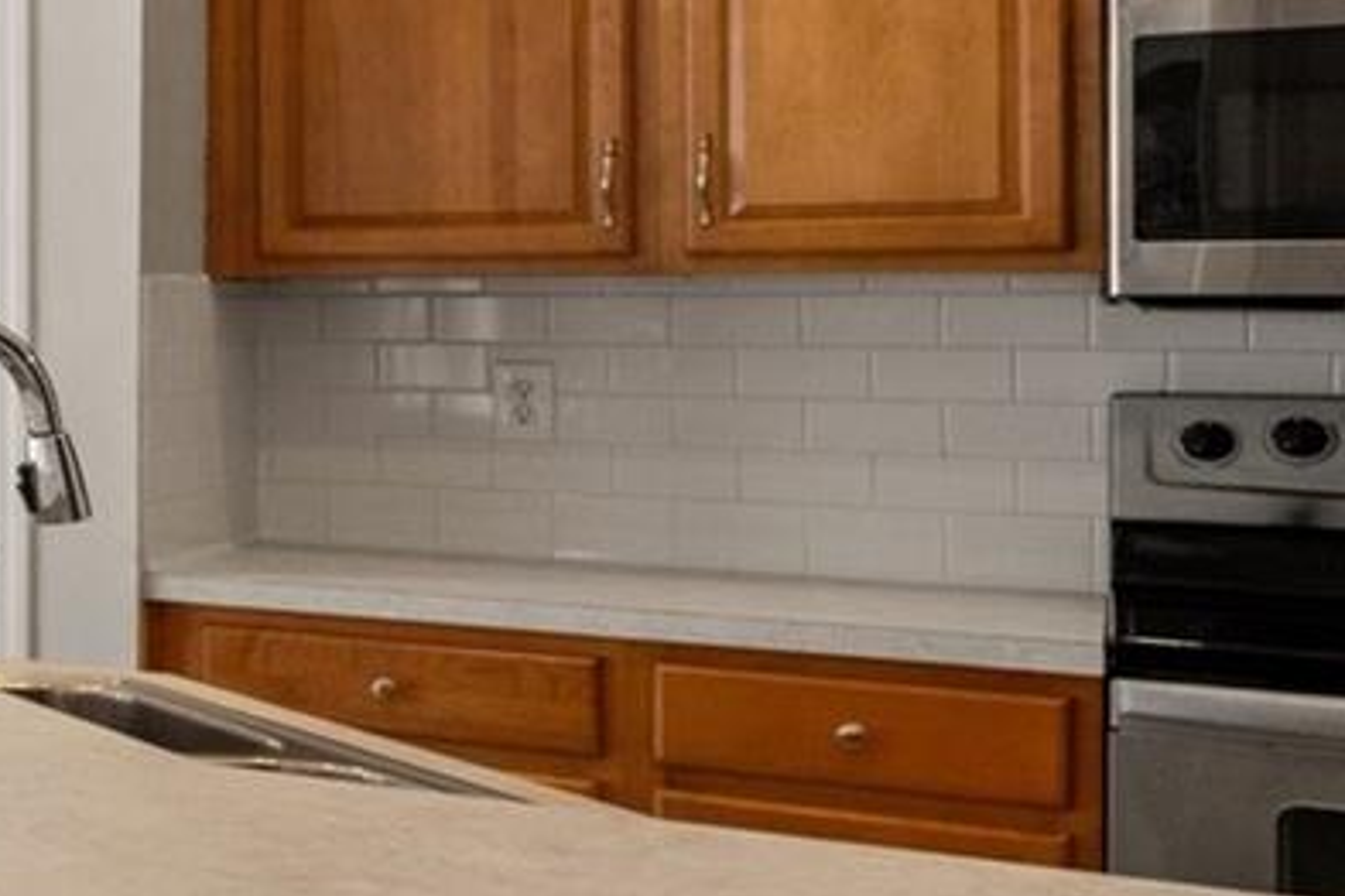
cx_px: -1088
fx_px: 2279
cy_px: 287
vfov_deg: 22.2
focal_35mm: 61
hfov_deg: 21.3
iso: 400
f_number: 8
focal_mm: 10
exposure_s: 1/10
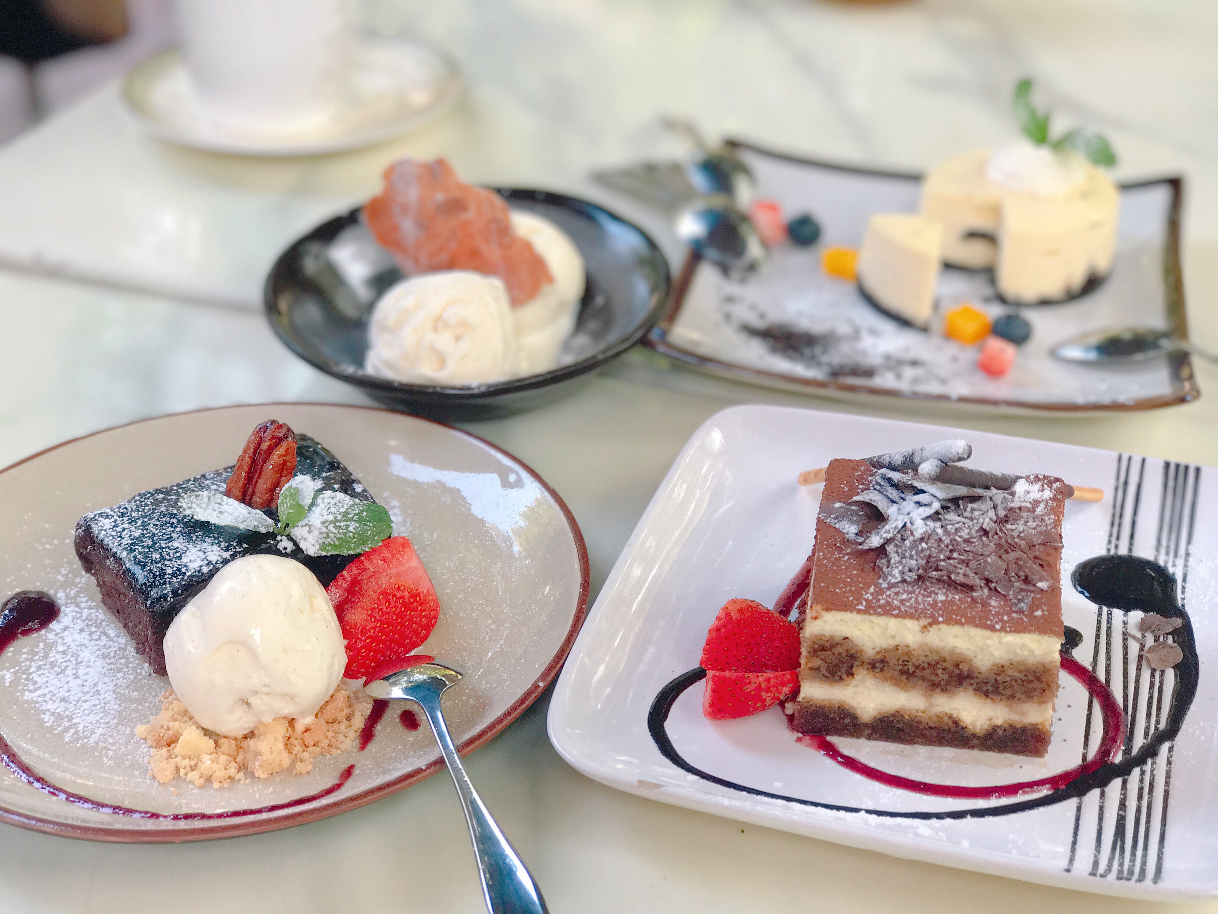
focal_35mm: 57
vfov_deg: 25.7
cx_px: 609
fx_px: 2006
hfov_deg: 33.8
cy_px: 457
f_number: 2.8
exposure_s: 1/50
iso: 64
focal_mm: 6.6
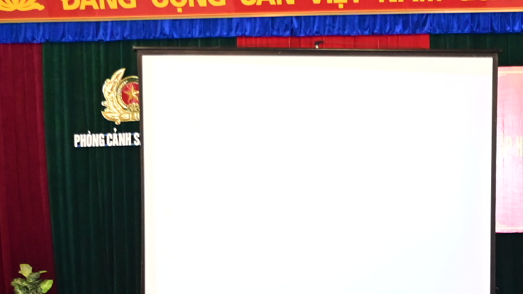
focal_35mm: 116
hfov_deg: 18.3
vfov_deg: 10.4
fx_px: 1609
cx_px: 396
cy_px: 272
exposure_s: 1/200
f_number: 5.6
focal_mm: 32
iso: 3200
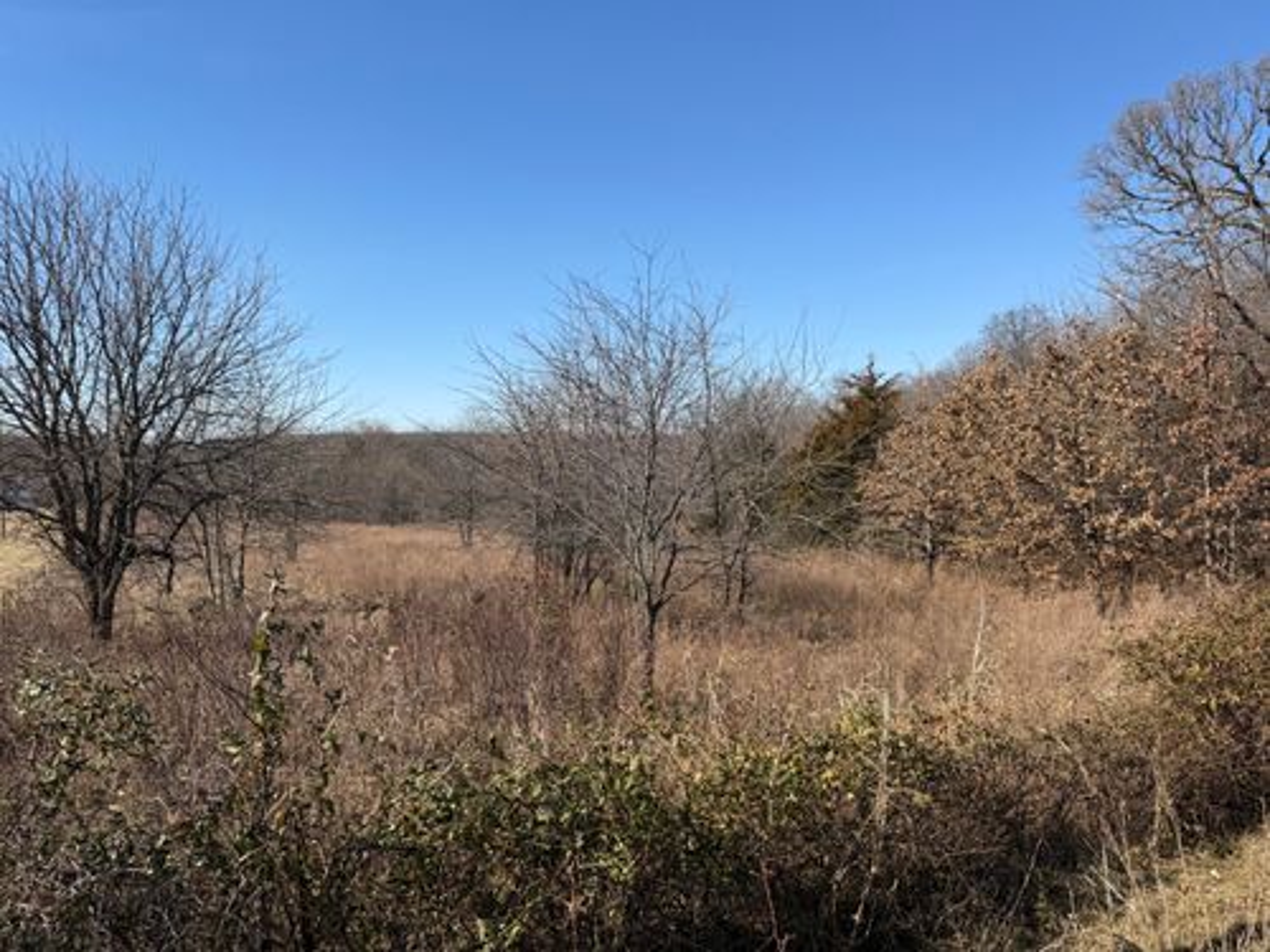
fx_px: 881
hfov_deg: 71.6
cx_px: 635
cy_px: 476
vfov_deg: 56.8
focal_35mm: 24
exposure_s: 1/3953
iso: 80
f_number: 1.78
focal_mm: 6.76
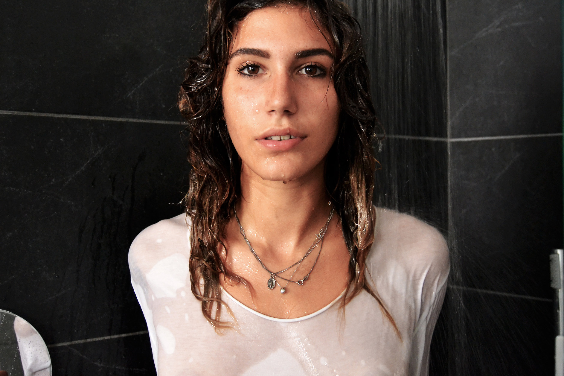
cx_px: 283
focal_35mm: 42
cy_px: 147
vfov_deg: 31.8
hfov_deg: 46.4
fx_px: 658
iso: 2200
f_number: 3.5
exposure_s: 1/60
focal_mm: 22
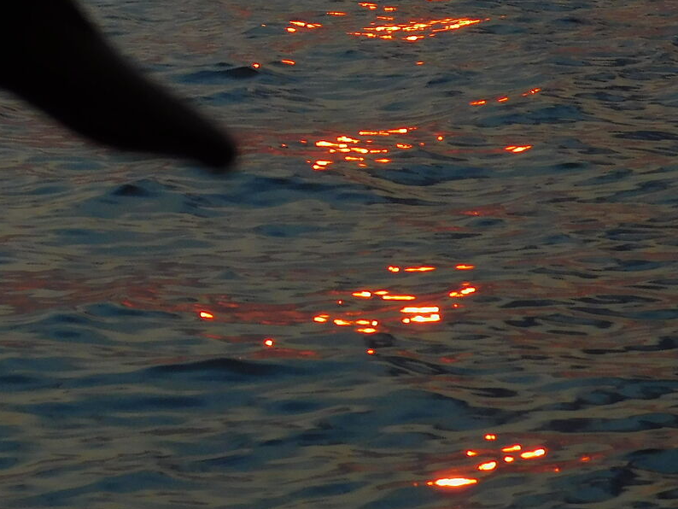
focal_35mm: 275
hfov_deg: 7.2
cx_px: -32
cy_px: -4
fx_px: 5388
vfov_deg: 5.4
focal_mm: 16.1
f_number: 4.5
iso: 125
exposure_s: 1/400
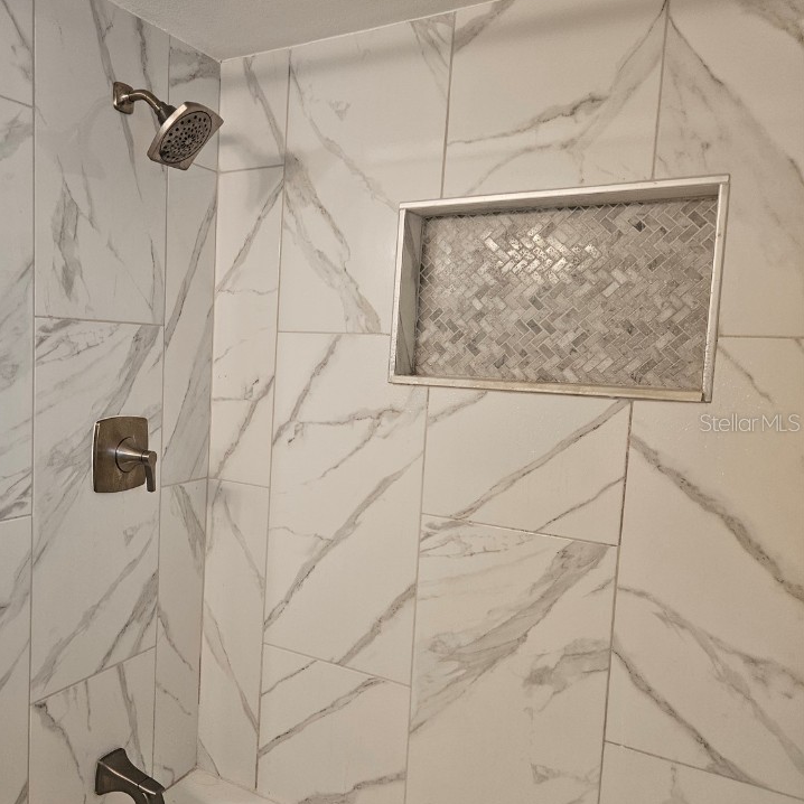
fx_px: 762
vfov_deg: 55.6
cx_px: 232
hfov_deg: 53.8
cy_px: 422
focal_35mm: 29
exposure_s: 1/120
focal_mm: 5.4
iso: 250
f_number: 1.8
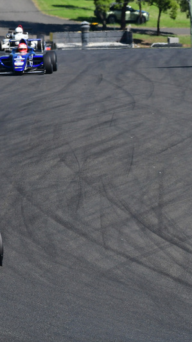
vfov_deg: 3.7
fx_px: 5352
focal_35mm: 591
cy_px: 171
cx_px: -62
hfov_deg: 2.1
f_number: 11
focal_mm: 250
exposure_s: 1/640
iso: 500
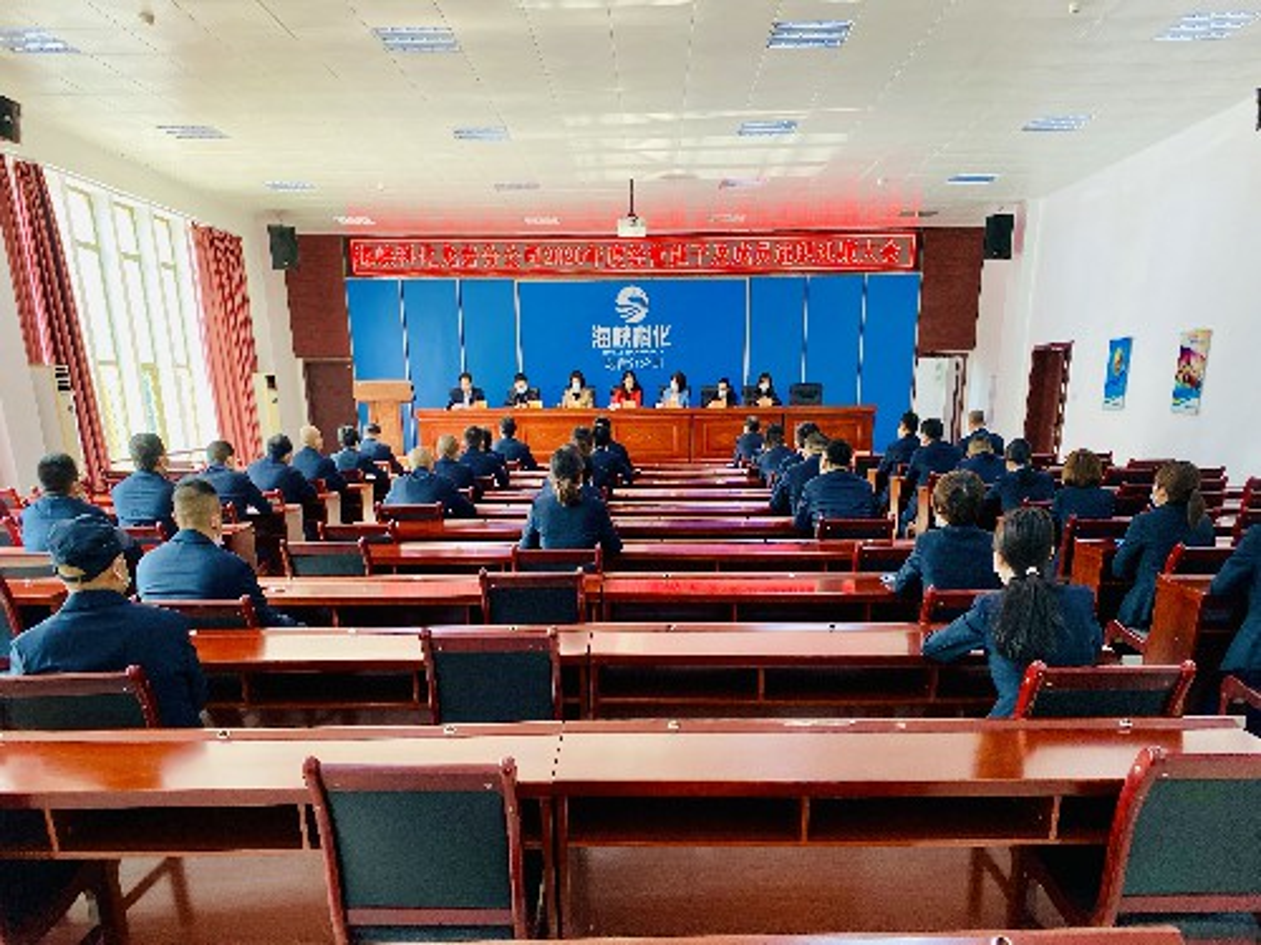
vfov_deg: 53.1
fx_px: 947
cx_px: 630
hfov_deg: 67.3
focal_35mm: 26
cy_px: 472
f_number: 1.8
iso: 80
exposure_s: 1/63
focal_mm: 4.25
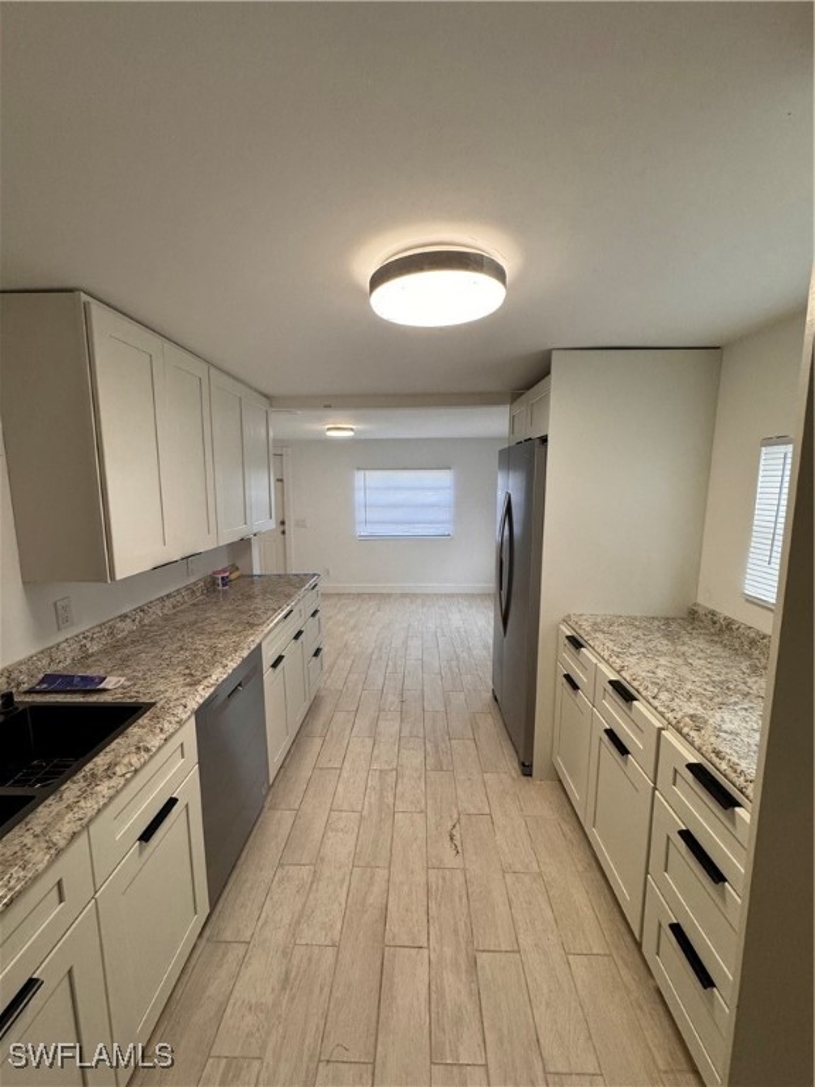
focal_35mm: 14
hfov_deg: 85.7
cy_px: 544
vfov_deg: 102.1
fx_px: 439
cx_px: 408
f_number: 2.2
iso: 250
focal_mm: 2.22
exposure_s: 1/120
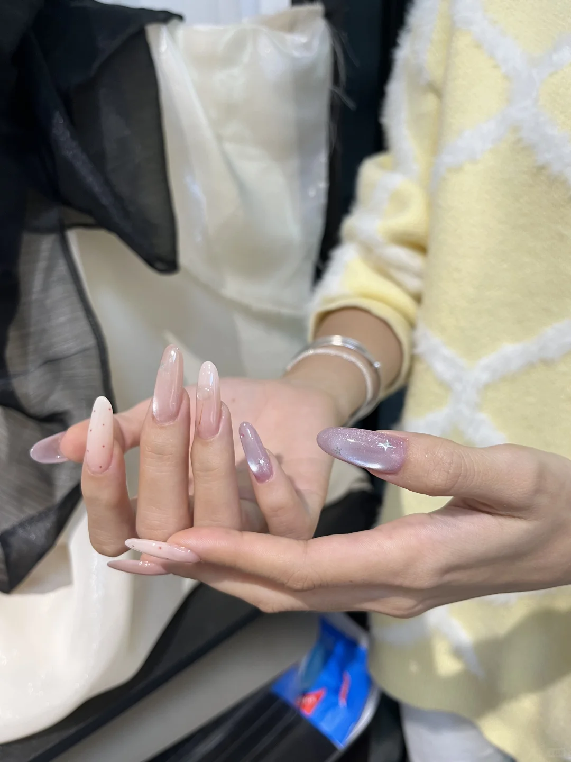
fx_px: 572
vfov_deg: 67.3
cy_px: 381
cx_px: 286
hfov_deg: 53.1
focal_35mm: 26
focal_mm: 5.1
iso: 80
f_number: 1.6
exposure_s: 1/50
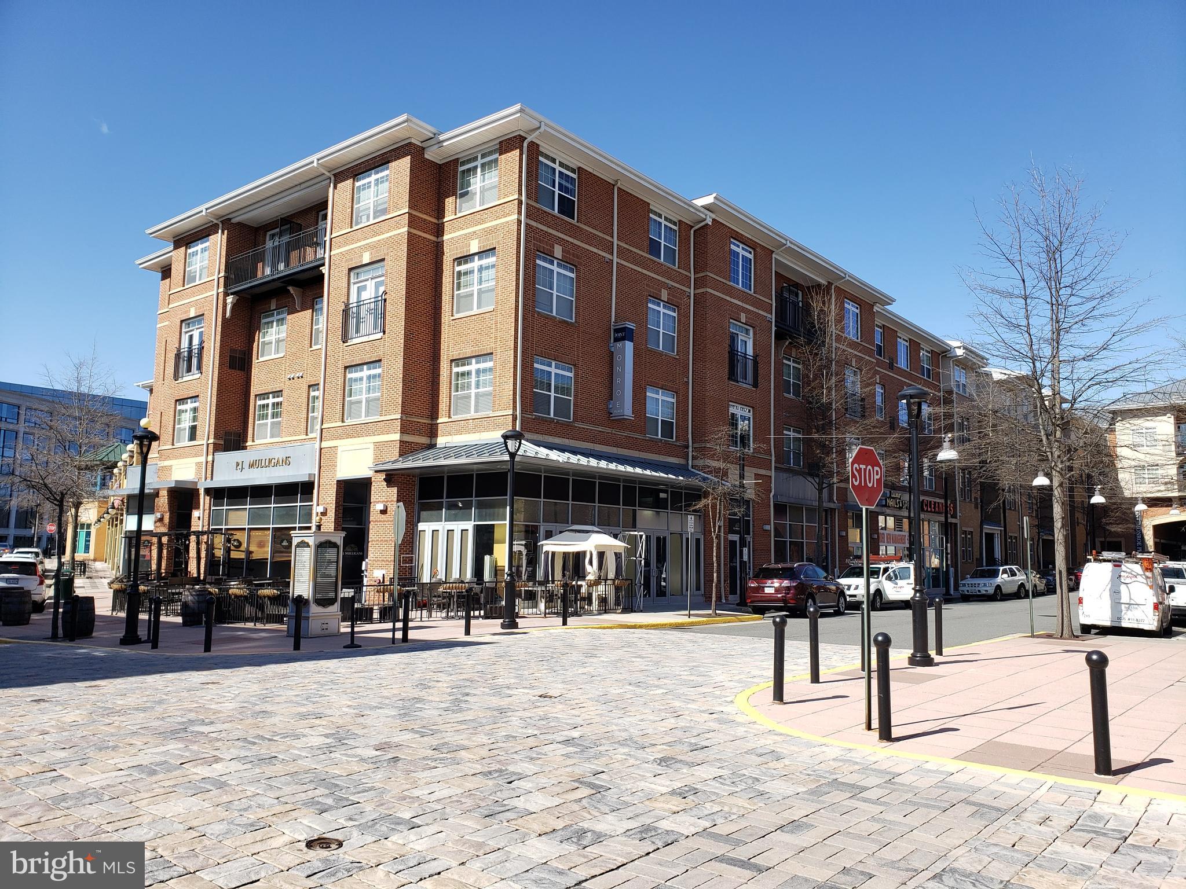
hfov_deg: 67.3
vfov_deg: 53.1
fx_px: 891
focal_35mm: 26
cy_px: 444
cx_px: 593
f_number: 2.4
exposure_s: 1/1008
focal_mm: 4.3
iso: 50
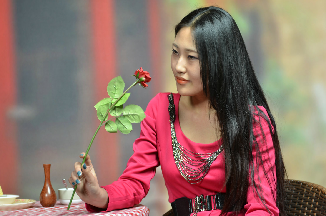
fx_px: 949
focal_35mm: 105
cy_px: 108
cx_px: 163
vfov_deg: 13.0
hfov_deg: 19.5
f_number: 2.8
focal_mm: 70
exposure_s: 1/40
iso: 100
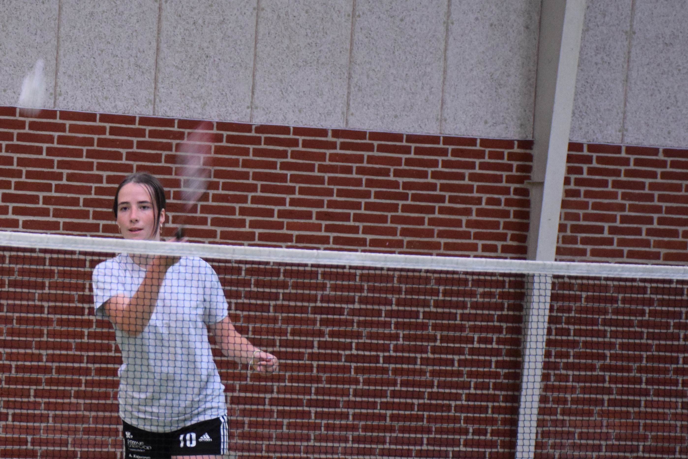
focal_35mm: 177
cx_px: 119
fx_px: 3383
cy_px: 280
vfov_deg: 7.8
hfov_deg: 11.6
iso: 3200
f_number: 5
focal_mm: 66
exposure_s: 1/200
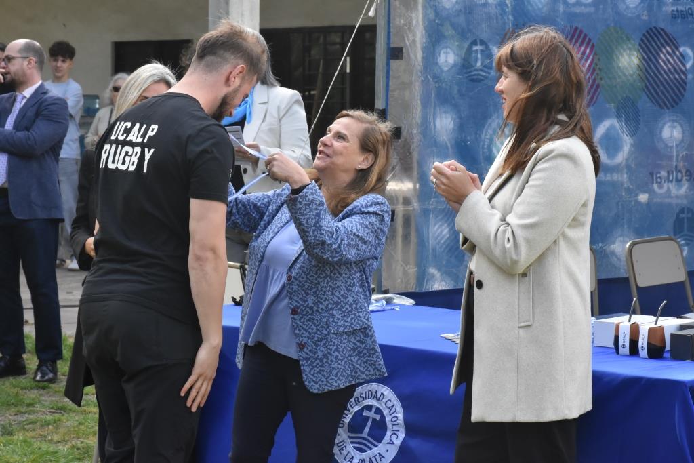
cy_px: 232
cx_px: 347
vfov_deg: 12.2
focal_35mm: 112
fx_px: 2169
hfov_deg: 18.2
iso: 1600
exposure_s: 1/500
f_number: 11
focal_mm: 75
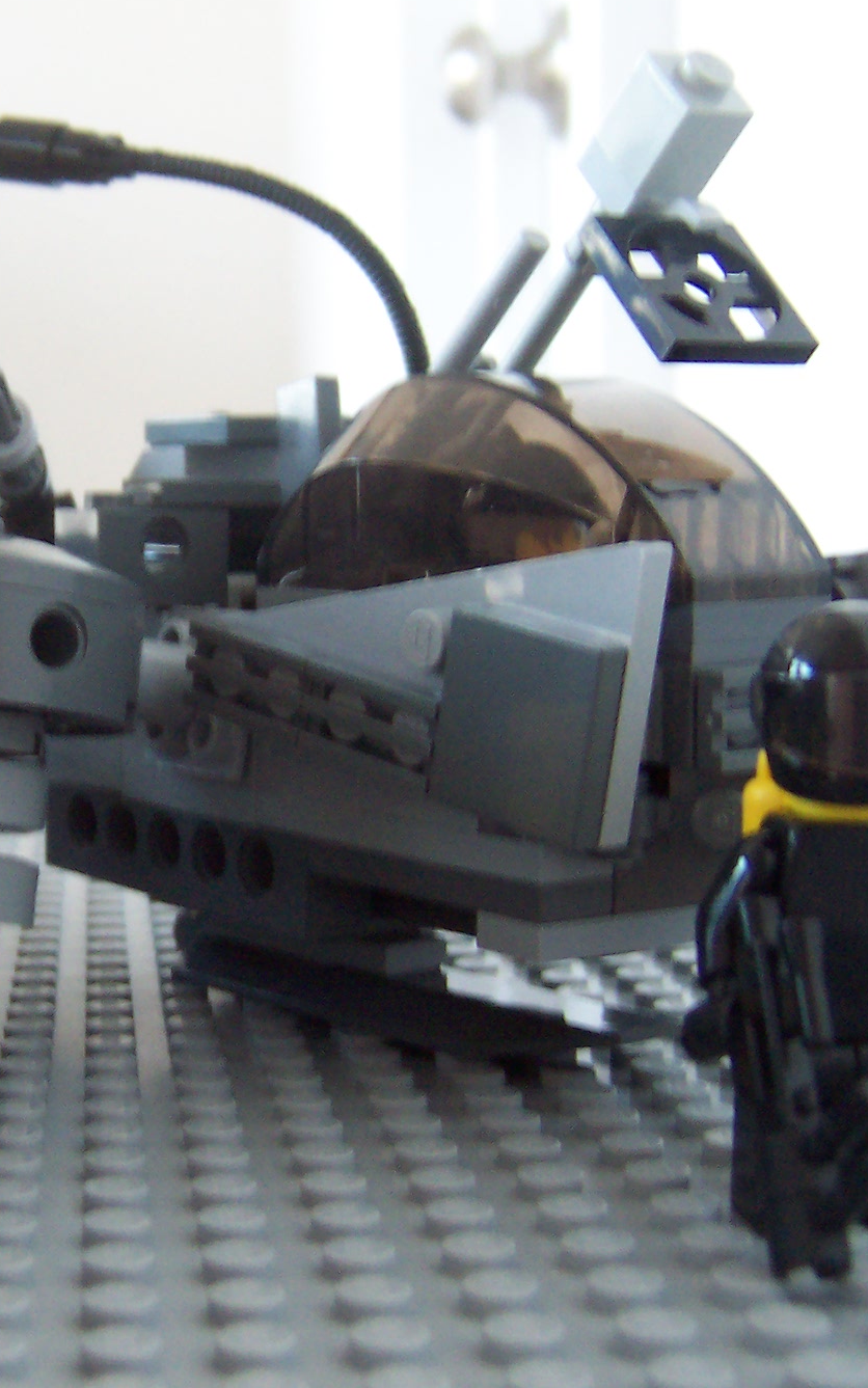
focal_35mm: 58
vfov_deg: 35.1
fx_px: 2195
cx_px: 76
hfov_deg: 21.8
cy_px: 726
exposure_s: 1/8
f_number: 2.8
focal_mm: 5.6
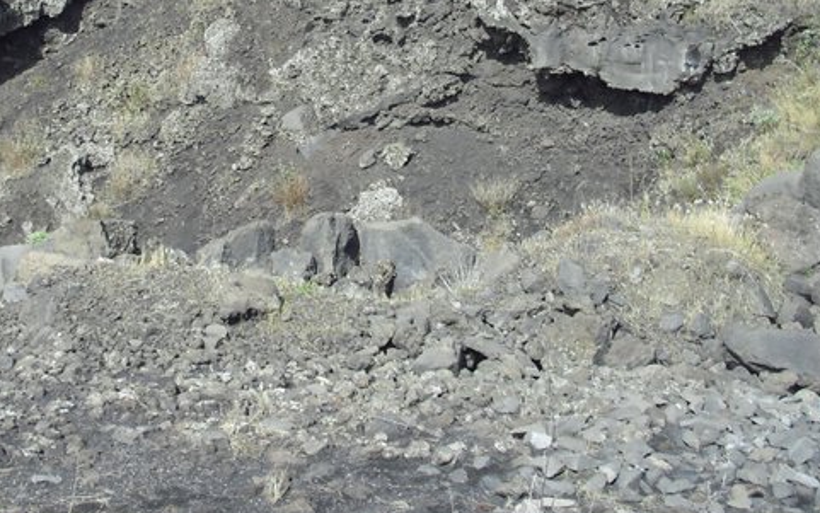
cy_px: 34
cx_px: 286
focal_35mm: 67
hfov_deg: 30.4
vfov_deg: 19.0
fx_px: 1498
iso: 100
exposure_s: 1/160
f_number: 8
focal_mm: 6.2
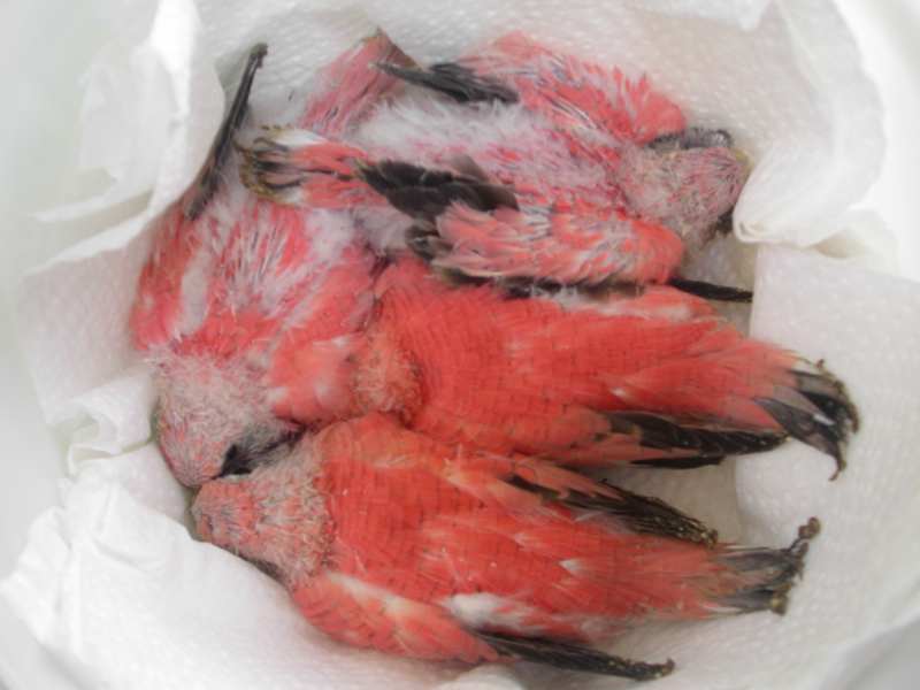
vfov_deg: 37.7
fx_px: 1010
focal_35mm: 38
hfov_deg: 49.0
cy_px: 345
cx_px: 460
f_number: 3.5
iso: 100
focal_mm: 7.8
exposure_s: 1/45
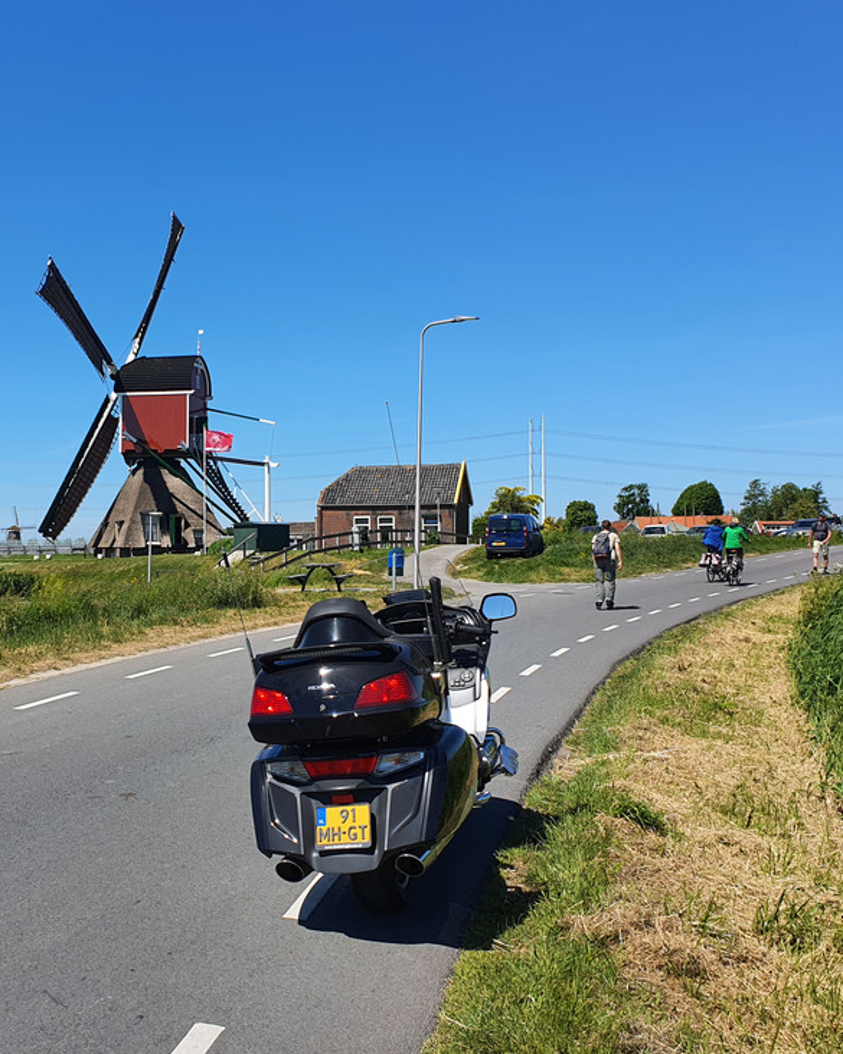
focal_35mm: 37
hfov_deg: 39.4
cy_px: 544
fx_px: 1155
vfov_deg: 49.1
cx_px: 254
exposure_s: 1/1896
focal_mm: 4.3
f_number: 2.4
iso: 50
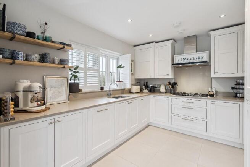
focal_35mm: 16
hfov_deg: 96.7
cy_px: 84
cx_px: 125
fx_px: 111
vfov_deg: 73.8
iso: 640
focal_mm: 16
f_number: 8
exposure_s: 1/20
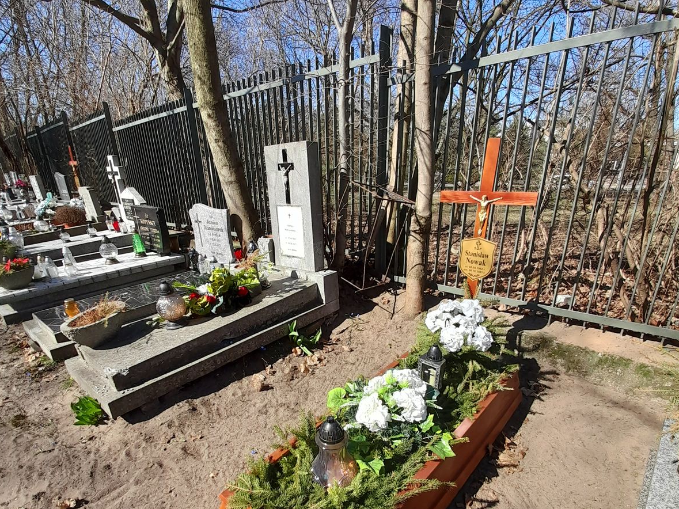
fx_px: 353
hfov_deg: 87.7
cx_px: 328
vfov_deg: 70.6
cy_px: 313
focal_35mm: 18
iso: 40
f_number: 2.2
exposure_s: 1/702
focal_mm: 1.42
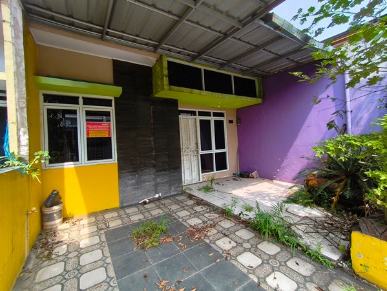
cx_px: 194
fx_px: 168
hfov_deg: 98.1
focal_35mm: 15
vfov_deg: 81.8
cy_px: 146
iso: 64
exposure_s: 1/120
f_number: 2.2
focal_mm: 1.65
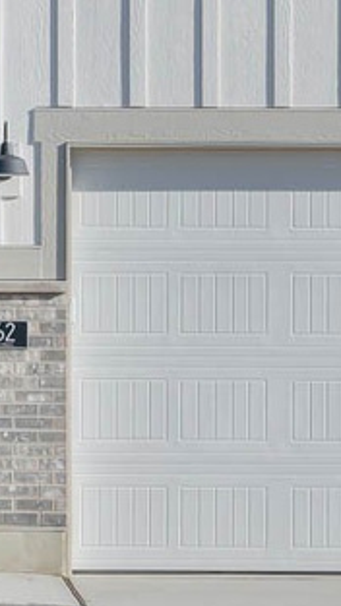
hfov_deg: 7.7
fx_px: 2476
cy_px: 89
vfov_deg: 13.9
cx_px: -200
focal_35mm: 154
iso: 320
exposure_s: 1/1000
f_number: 8
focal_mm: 30
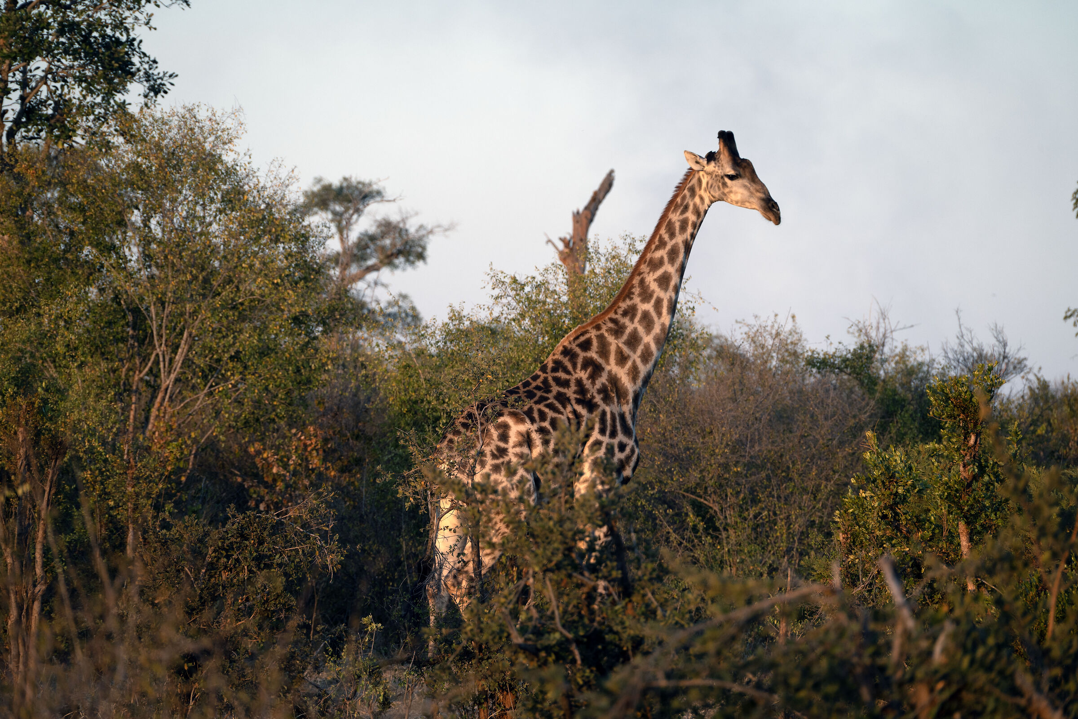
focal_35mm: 310
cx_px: 539
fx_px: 9282
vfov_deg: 4.4
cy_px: 360
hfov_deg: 6.6
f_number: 8
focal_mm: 310
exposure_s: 1/250
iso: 400
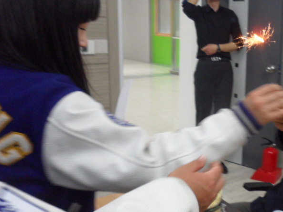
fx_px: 368
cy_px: 112
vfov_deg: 32.2
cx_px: 229
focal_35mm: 45
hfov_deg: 40.3
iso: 240
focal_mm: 4.9
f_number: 3.3
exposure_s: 1/30
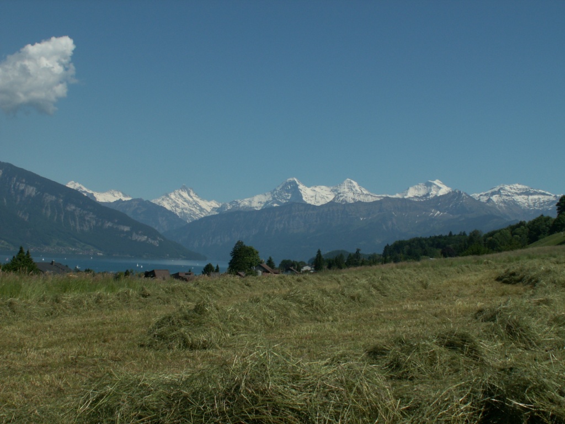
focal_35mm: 50
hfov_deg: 38.2
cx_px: 282
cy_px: 212
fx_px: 816
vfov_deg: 29.1
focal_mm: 8.3
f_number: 5
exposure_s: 1/800
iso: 50
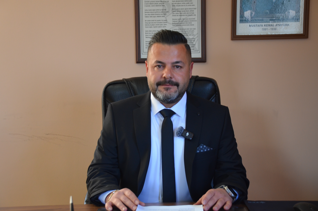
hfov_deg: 28.1
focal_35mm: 72
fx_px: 635
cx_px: 159
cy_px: 106
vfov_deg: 18.8
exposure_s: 1/60
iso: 800
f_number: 4.8
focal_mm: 48
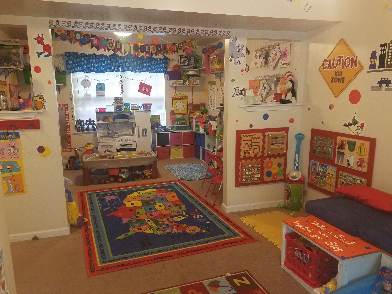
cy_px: 147
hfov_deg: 67.3
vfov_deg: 53.1
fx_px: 294
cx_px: 196
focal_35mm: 26
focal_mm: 4.2
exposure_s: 1/24
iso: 125
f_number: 1.7
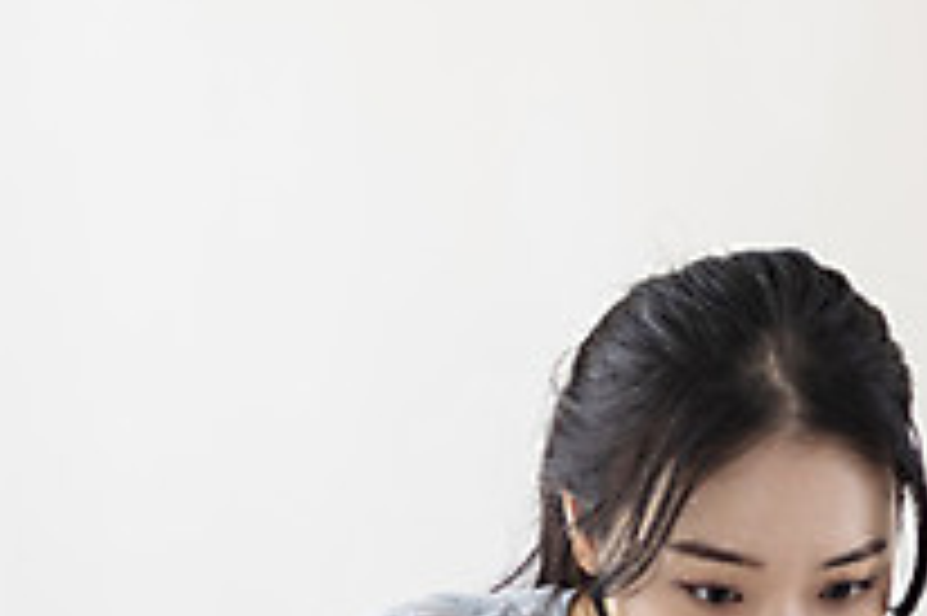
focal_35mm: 131
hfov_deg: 15.3
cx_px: 976
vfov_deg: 10.3
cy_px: 742
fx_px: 3370
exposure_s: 1/400
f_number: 2
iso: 250
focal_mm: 30
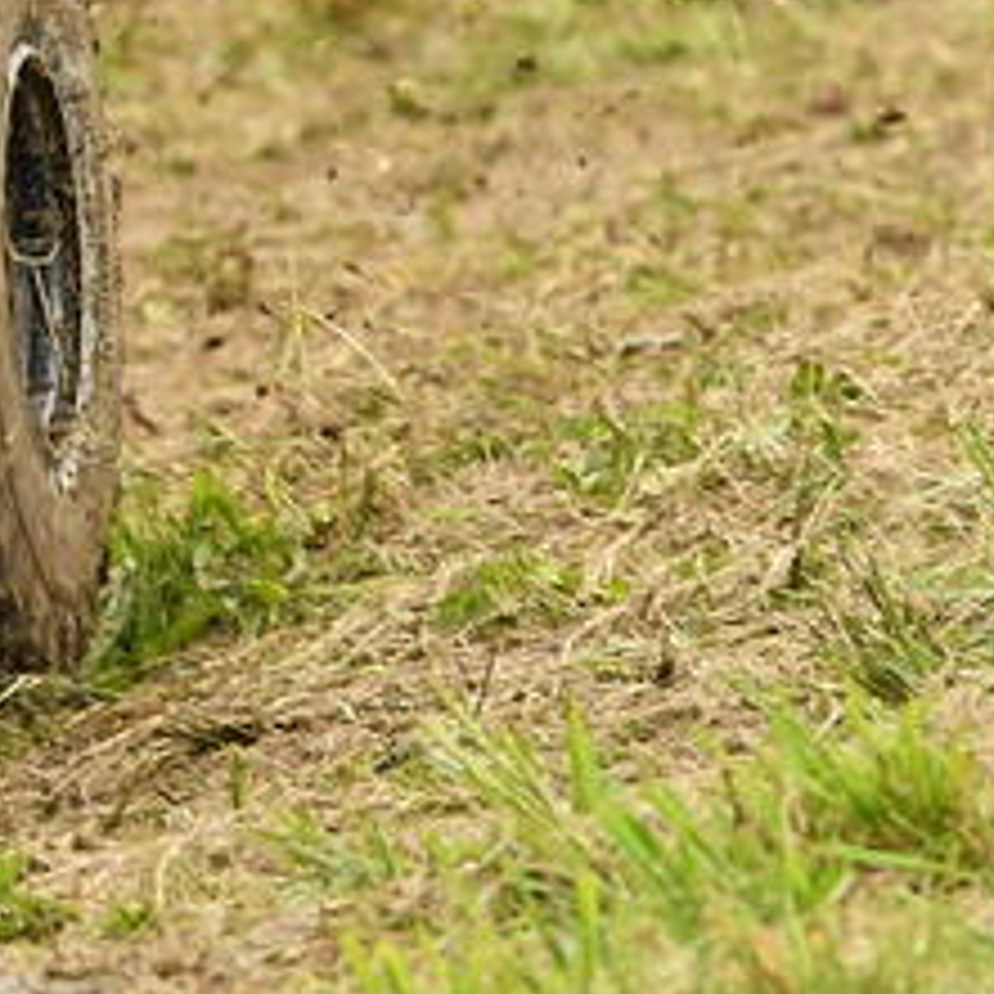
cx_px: -924
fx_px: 25633
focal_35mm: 789
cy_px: -225
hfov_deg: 2.2
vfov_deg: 2.2
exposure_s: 1/1000
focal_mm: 140
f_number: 4.5
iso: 1250
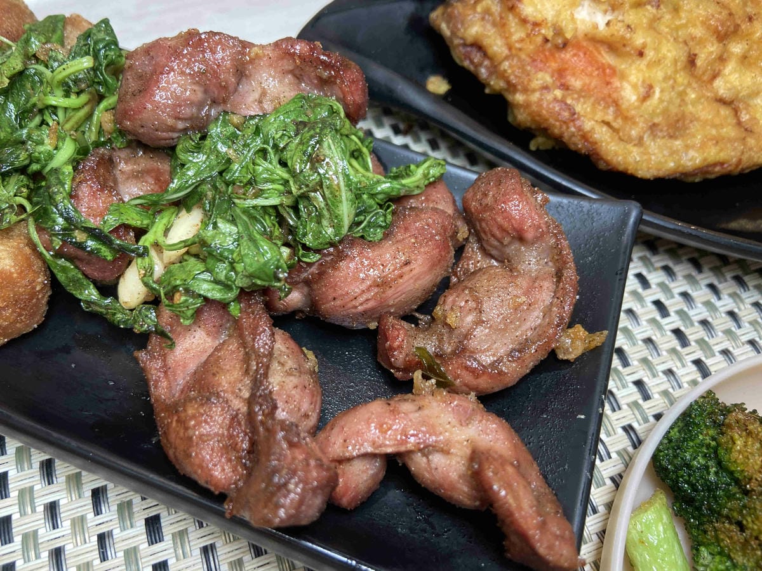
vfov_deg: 53.1
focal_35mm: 26
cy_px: 286
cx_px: 381
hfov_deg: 67.3
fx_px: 572
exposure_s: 1/120
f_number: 1.8
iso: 64
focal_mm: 4.25
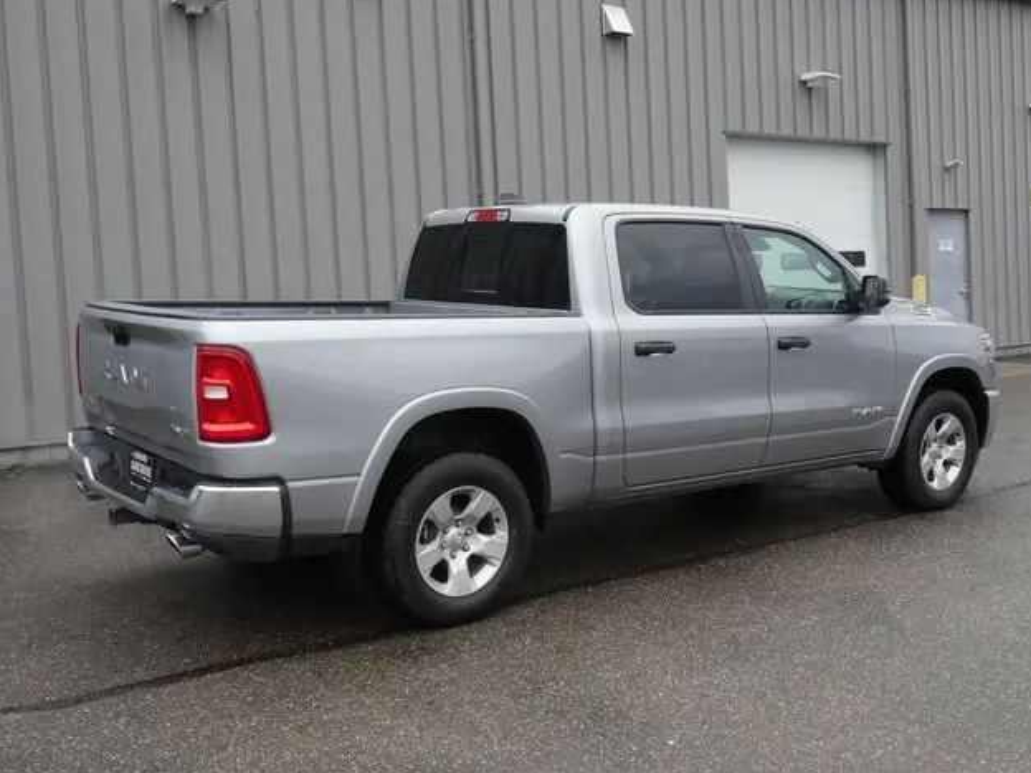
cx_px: 527
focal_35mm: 39
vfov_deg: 36.8
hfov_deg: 47.9
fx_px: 1162
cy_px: 381
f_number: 10
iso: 640
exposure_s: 1/60
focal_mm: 19
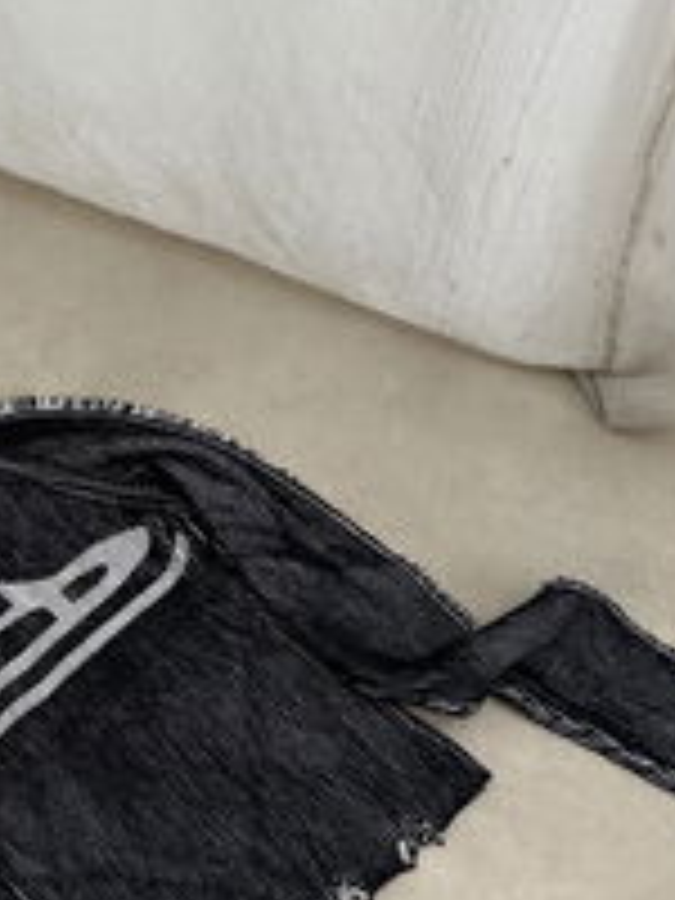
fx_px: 1664
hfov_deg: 22.0
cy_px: 385
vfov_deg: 30.2
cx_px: -18
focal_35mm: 64
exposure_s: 1/101
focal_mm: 6.86
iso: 50
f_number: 1.78
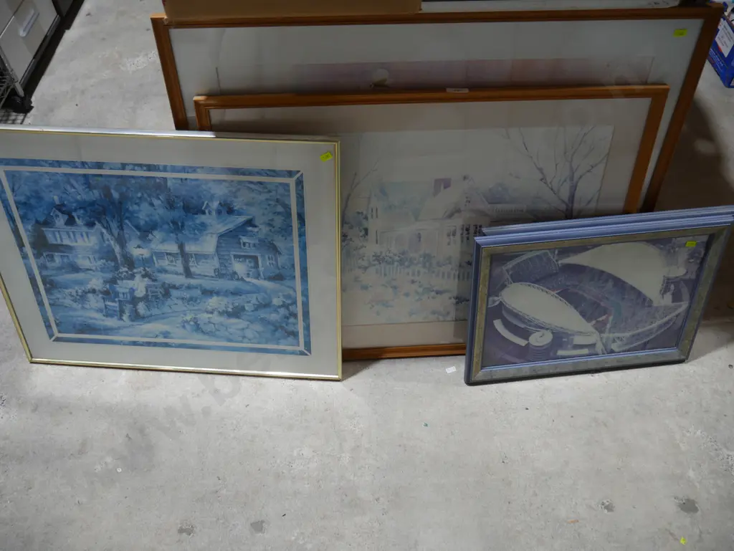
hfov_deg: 63.4
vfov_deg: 49.8
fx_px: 594
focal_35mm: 28
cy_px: 276
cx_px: 367
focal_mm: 14
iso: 200
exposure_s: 1/60
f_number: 3.5
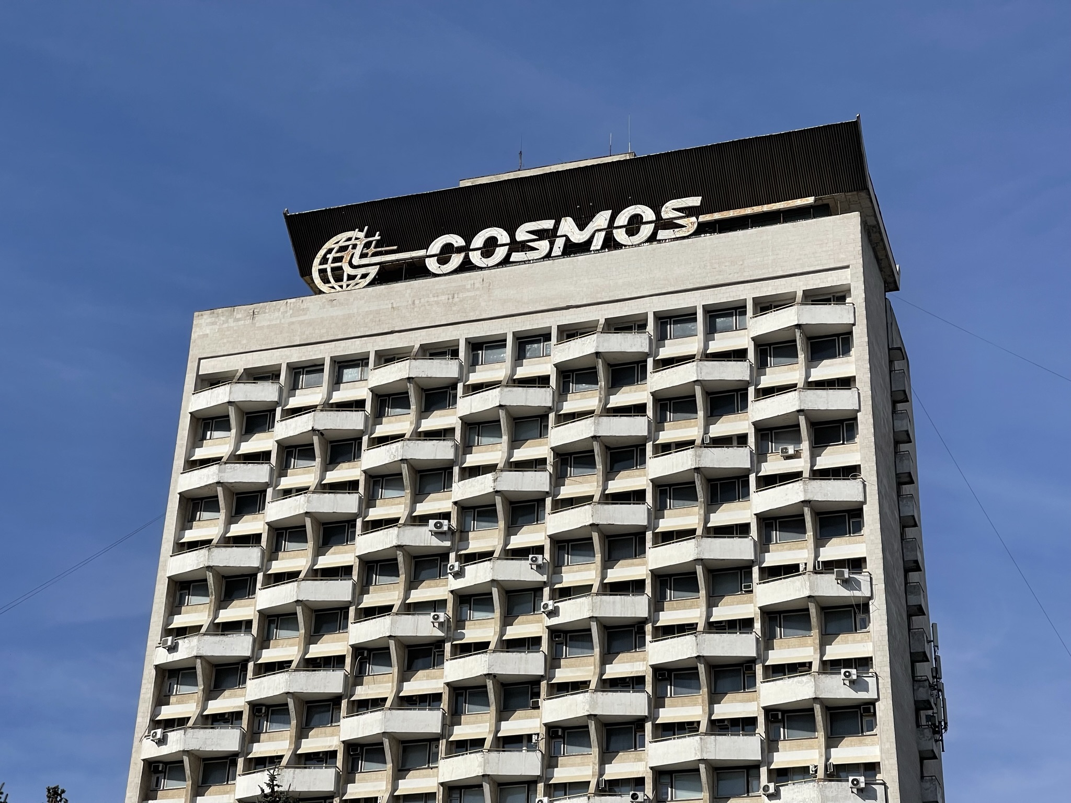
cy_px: 402
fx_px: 1980
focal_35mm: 64
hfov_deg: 30.3
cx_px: 536
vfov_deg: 22.9
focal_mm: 7.5
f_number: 2.2
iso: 20
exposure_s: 1/2222
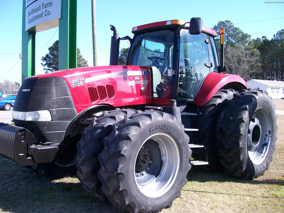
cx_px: 142
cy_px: 106
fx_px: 295
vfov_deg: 39.7
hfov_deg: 51.4
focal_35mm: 36
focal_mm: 6
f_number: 2.7
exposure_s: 1/543
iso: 80
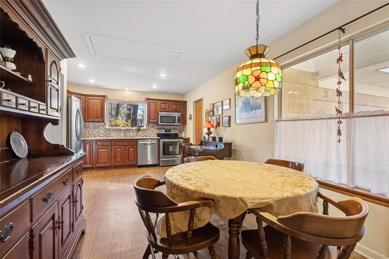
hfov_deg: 96.7
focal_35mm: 16
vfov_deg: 73.8
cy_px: 130
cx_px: 194
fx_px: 173
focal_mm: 16
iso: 800
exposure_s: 1/6
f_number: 14
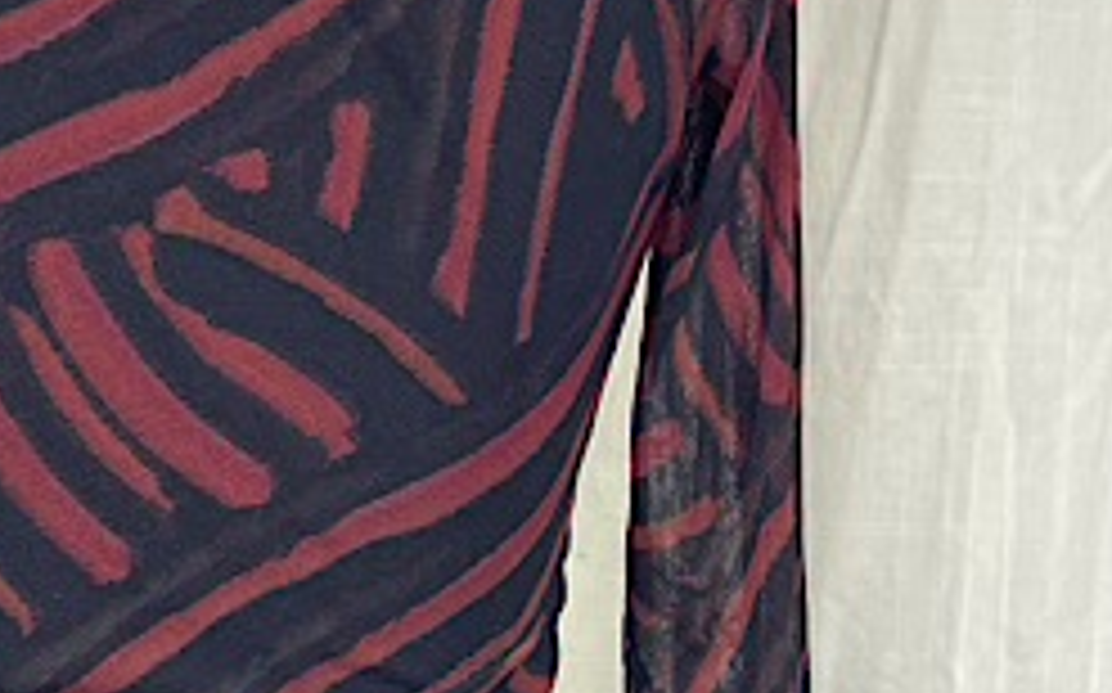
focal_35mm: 86
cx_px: 198
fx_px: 2605
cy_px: 796
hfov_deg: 23.7
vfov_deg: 14.7
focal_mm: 5.1
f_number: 1.6
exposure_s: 1/120
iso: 50
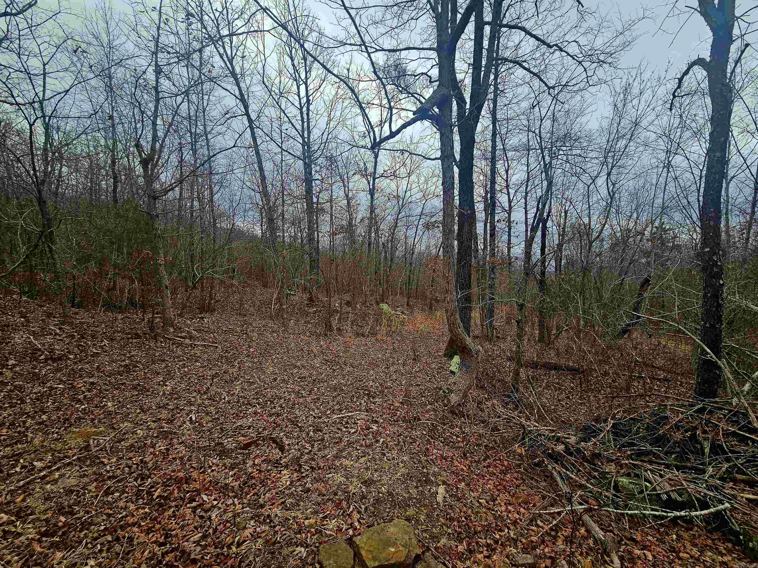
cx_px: 379
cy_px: 284
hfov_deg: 106.2
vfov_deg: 89.9
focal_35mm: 13
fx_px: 285
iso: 50
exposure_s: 1/1000
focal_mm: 2.2
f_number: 2.2
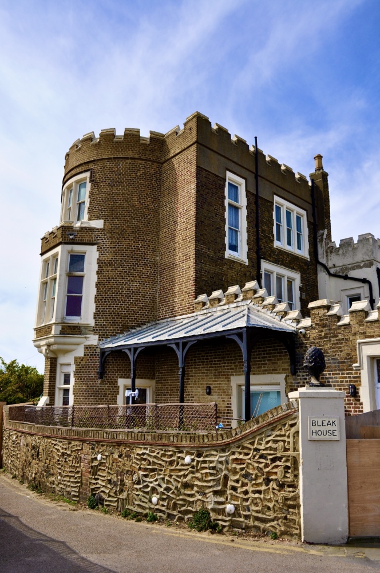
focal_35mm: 30
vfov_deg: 62.0
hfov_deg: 43.5
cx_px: 190
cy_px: 286
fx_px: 476
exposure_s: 1/1600
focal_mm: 20
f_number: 5
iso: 160
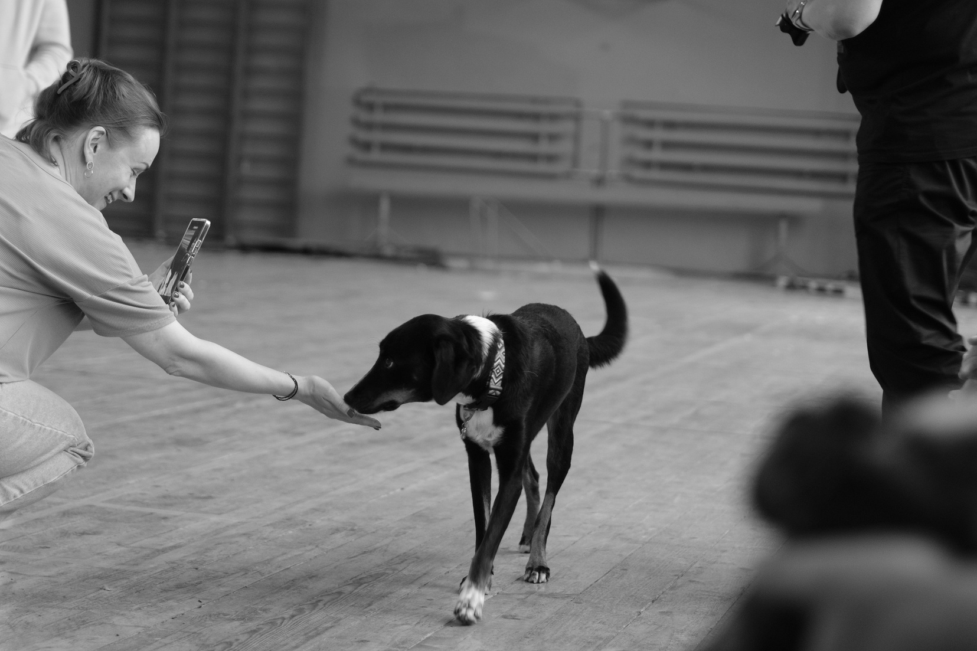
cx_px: 487
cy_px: 218
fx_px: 2225
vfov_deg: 16.6
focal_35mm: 82
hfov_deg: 24.8
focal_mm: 35
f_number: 1.4
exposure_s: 1/125
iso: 320
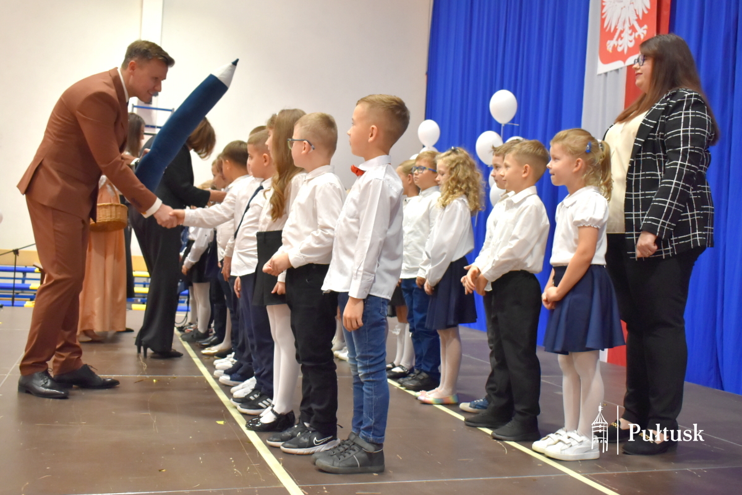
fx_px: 742
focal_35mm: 36
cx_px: 371
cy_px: 248
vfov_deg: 36.9
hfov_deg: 53.1
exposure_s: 1/60
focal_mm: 24
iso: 1250
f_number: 3.8
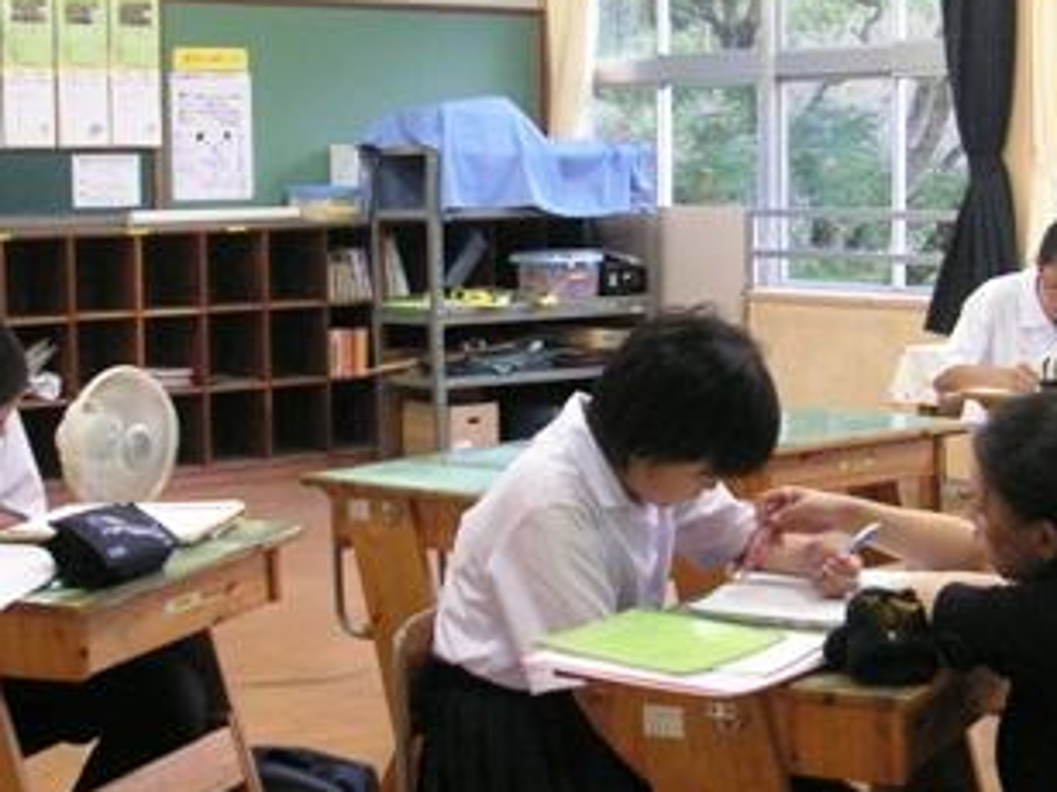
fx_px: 1648
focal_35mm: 54
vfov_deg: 26.9
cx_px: 547
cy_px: 530
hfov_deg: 35.6
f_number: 2.8
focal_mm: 6.1
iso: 125
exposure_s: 1/45
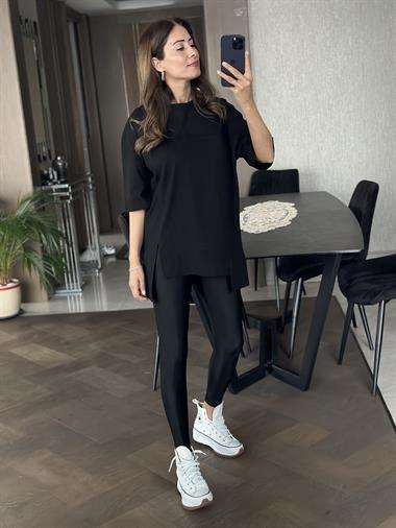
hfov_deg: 30.3
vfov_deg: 39.6
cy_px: 264
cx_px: 198
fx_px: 732
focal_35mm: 48
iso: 640
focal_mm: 6.86
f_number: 1.78
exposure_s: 1/40
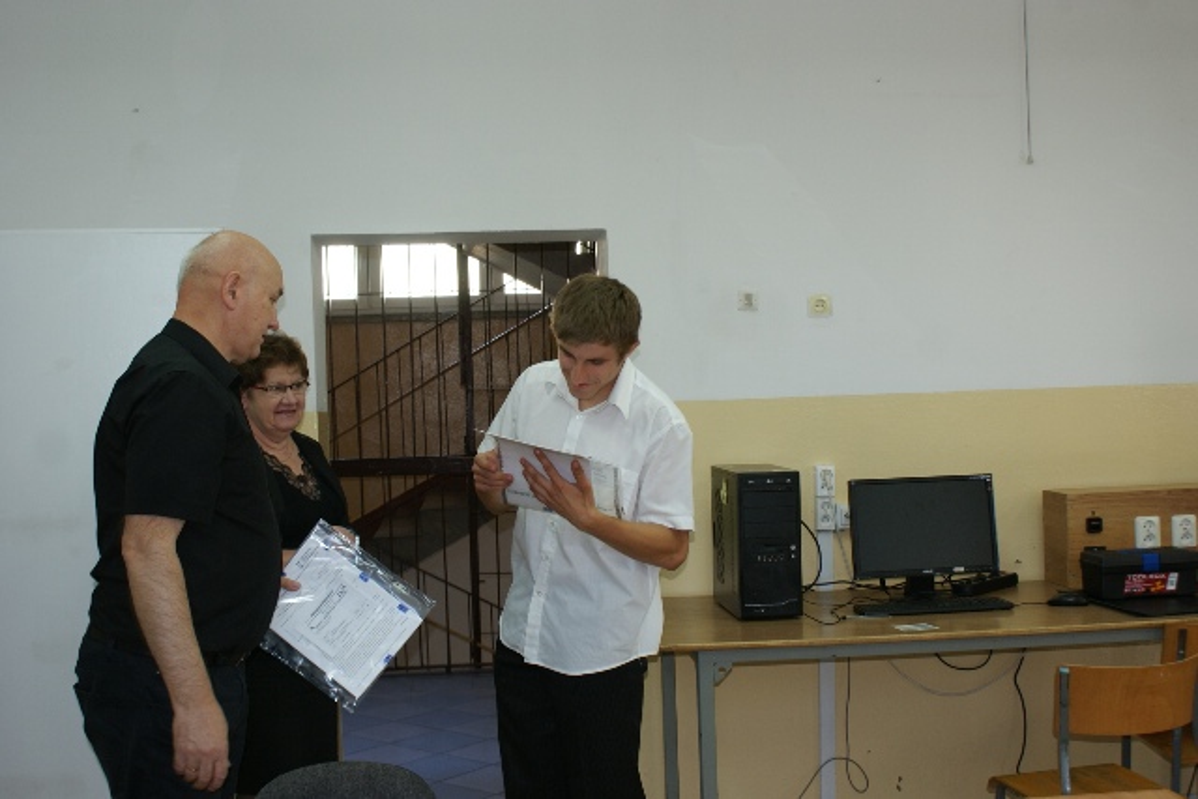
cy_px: 400
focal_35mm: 42
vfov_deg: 31.9
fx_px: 1398
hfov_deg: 46.4
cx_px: 599
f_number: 4.5
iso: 125
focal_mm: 28
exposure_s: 1/40
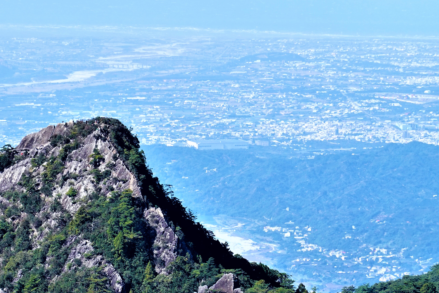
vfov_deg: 4.0
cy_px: 240
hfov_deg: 6.0
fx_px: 4158
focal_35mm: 341
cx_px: 98
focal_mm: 72
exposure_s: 1/400
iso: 125
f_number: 5.6
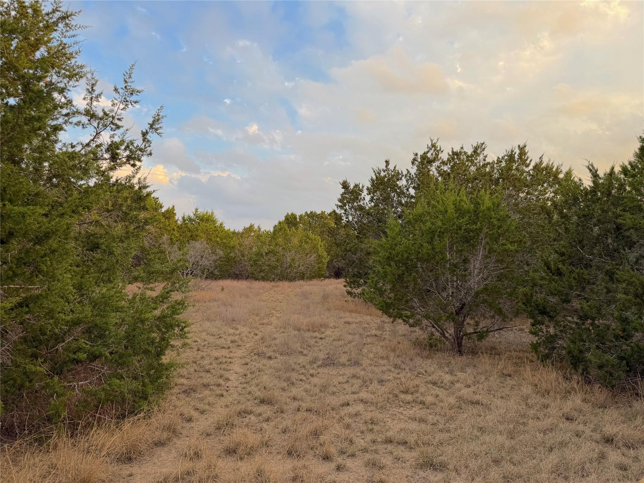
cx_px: 322
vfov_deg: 56.8
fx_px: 446
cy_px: 242
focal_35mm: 24
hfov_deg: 71.6
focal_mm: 6.76
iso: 80
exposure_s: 1/728
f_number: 1.78
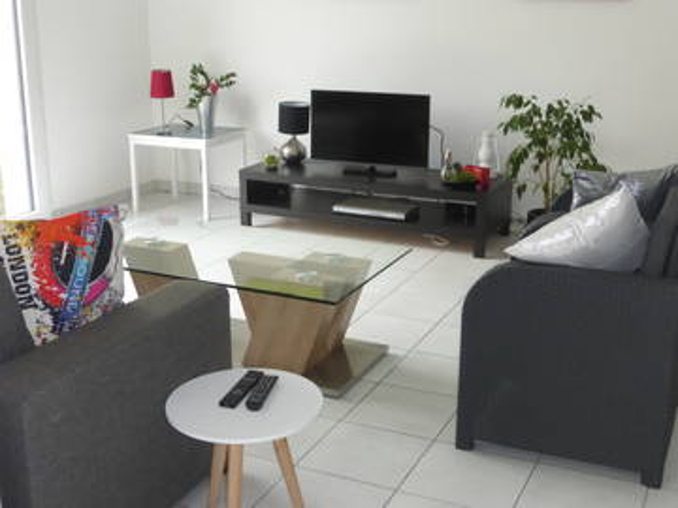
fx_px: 901
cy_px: 254
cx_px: 339
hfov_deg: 41.2
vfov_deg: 31.5
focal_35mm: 46
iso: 500
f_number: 4.1
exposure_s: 1/60
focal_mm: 7.9
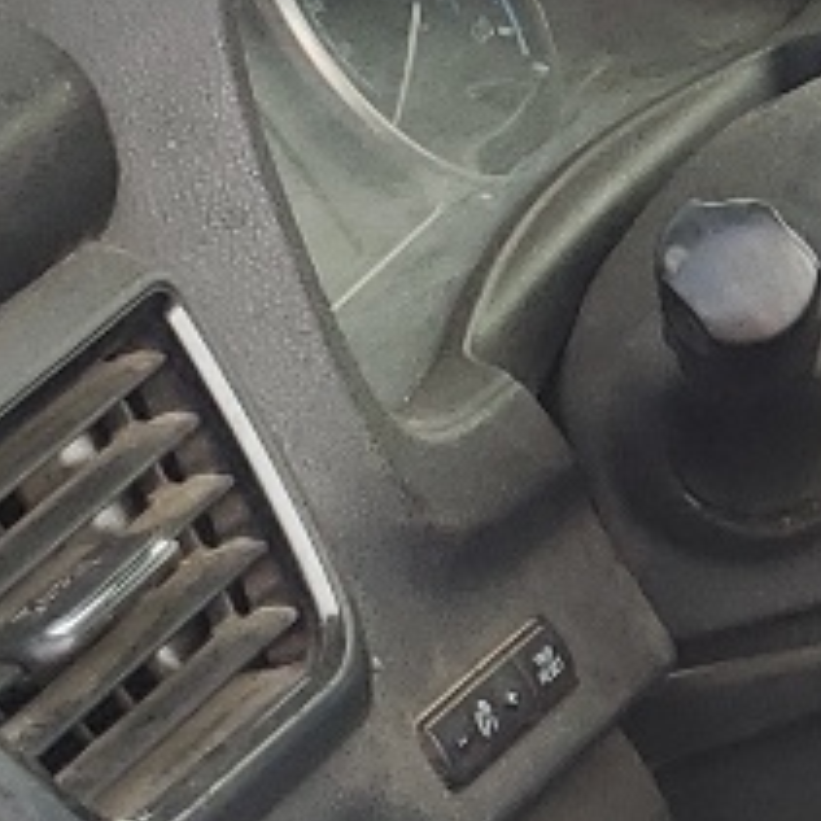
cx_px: 2233
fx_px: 4669
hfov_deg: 8.7
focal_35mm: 174
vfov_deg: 10.0
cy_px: 366
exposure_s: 1/217
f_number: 1.5
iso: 50
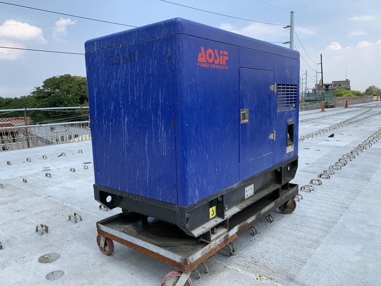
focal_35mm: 27
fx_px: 297
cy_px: 142
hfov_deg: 65.3
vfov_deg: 51.4
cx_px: 194
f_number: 1.8
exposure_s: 1/1634
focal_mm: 4.25
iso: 25
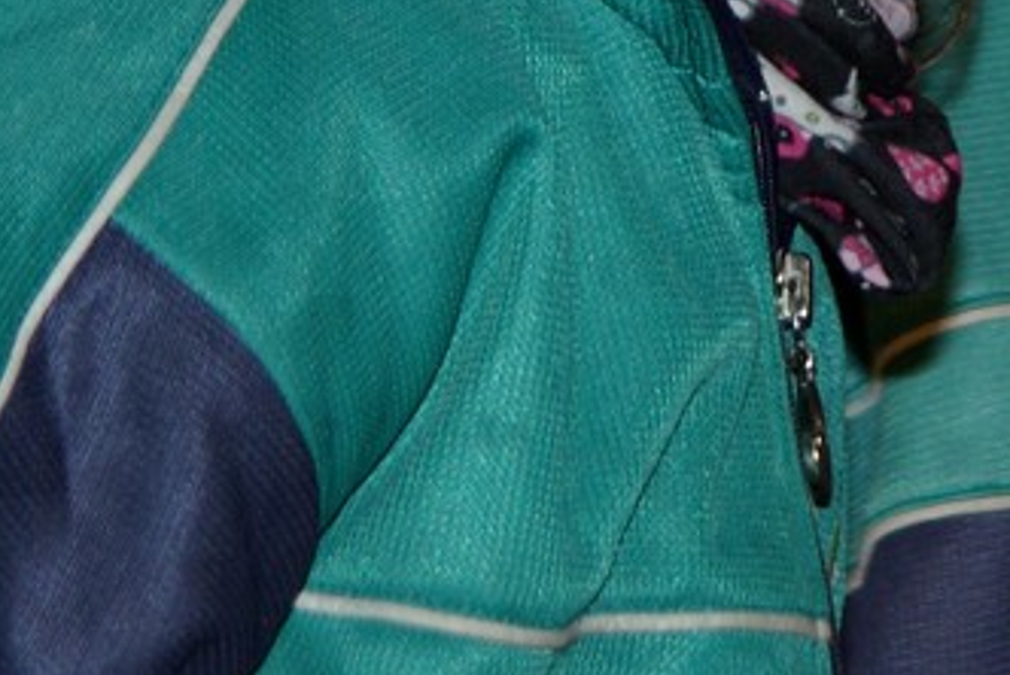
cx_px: 602
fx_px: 20807
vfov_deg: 1.9
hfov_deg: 2.8
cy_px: -473
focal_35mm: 741
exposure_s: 1/125
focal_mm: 128
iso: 400
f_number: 6.7
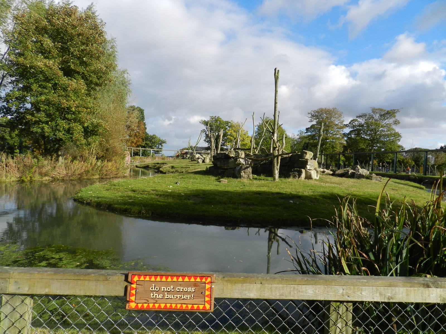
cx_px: 223
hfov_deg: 73.9
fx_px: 296
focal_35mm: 23
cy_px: 167
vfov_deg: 58.9
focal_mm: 4
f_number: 4
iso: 160
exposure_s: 1/800
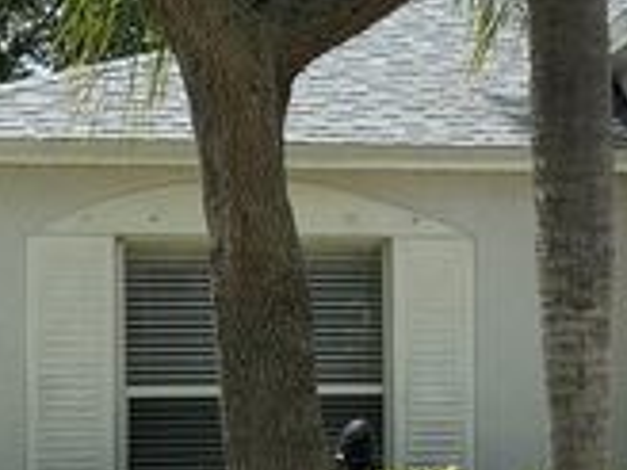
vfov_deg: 10.1
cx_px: 879
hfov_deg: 12.9
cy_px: 342
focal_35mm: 146
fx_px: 2644
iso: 64
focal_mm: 6.86
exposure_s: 1/3731
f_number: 1.78
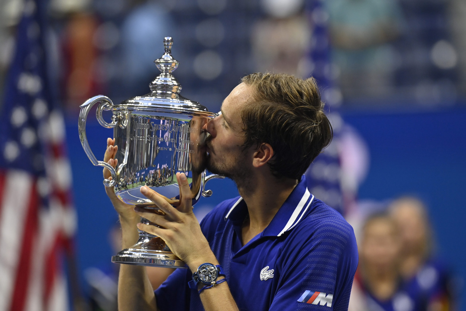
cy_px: 156
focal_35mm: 300
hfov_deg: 6.9
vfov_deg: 4.6
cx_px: 233
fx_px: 3883
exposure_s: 1/1000
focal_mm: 300
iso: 2000
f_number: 4
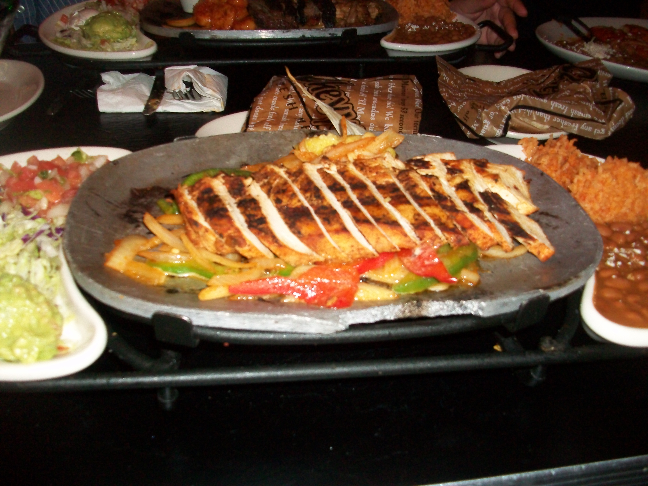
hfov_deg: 54.0
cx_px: 324
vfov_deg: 41.8
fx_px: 636
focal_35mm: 34
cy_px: 243
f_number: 2.8
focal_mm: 5.7
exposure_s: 1/60
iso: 200
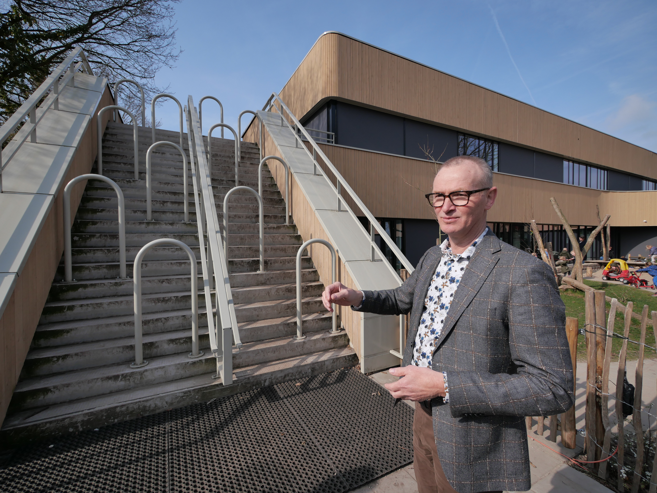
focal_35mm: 16
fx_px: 304
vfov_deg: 78.1
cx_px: 328
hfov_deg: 94.5
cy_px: 246
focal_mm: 8
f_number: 4
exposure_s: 1/1600
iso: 200
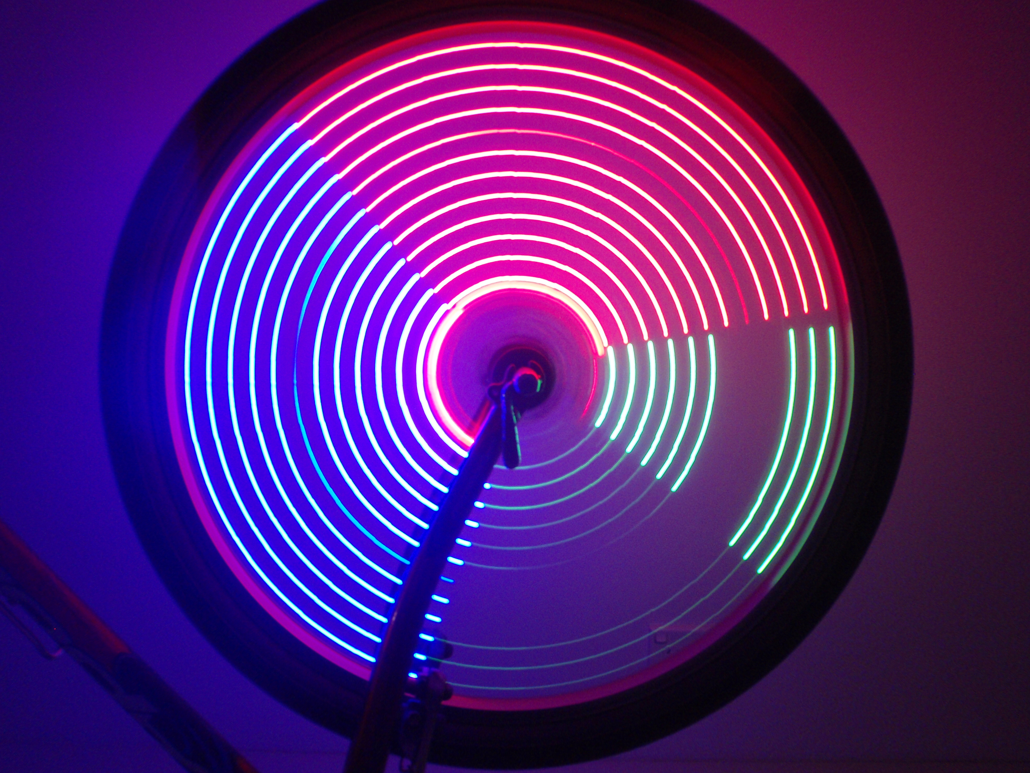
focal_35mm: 28
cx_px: 515
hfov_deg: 63.4
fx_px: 833
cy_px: 386
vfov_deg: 49.7
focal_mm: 5
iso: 200
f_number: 3.5
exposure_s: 1/4
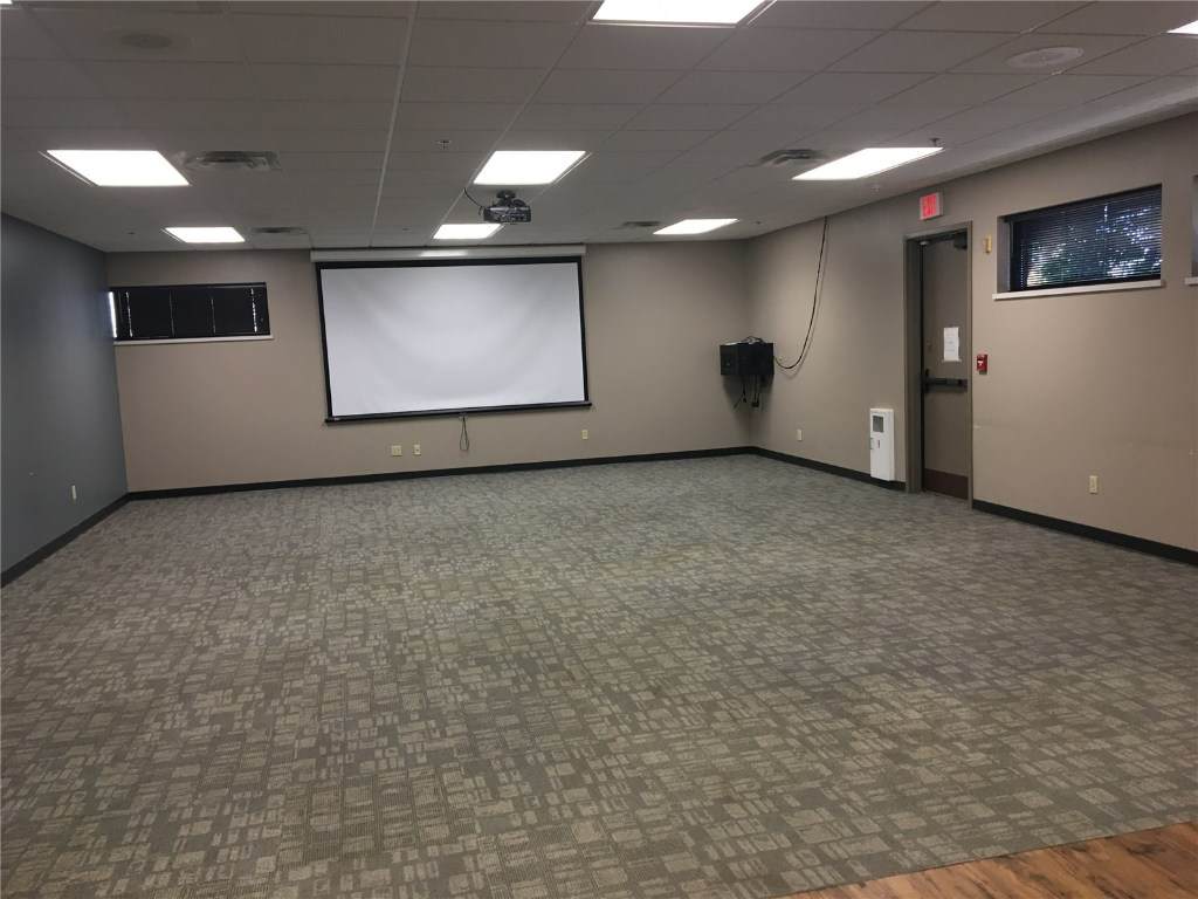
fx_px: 1004
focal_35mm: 29
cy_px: 450
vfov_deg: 48.2
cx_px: 599
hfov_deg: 61.7
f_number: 2.2
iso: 100
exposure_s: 1/33
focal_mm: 4.15
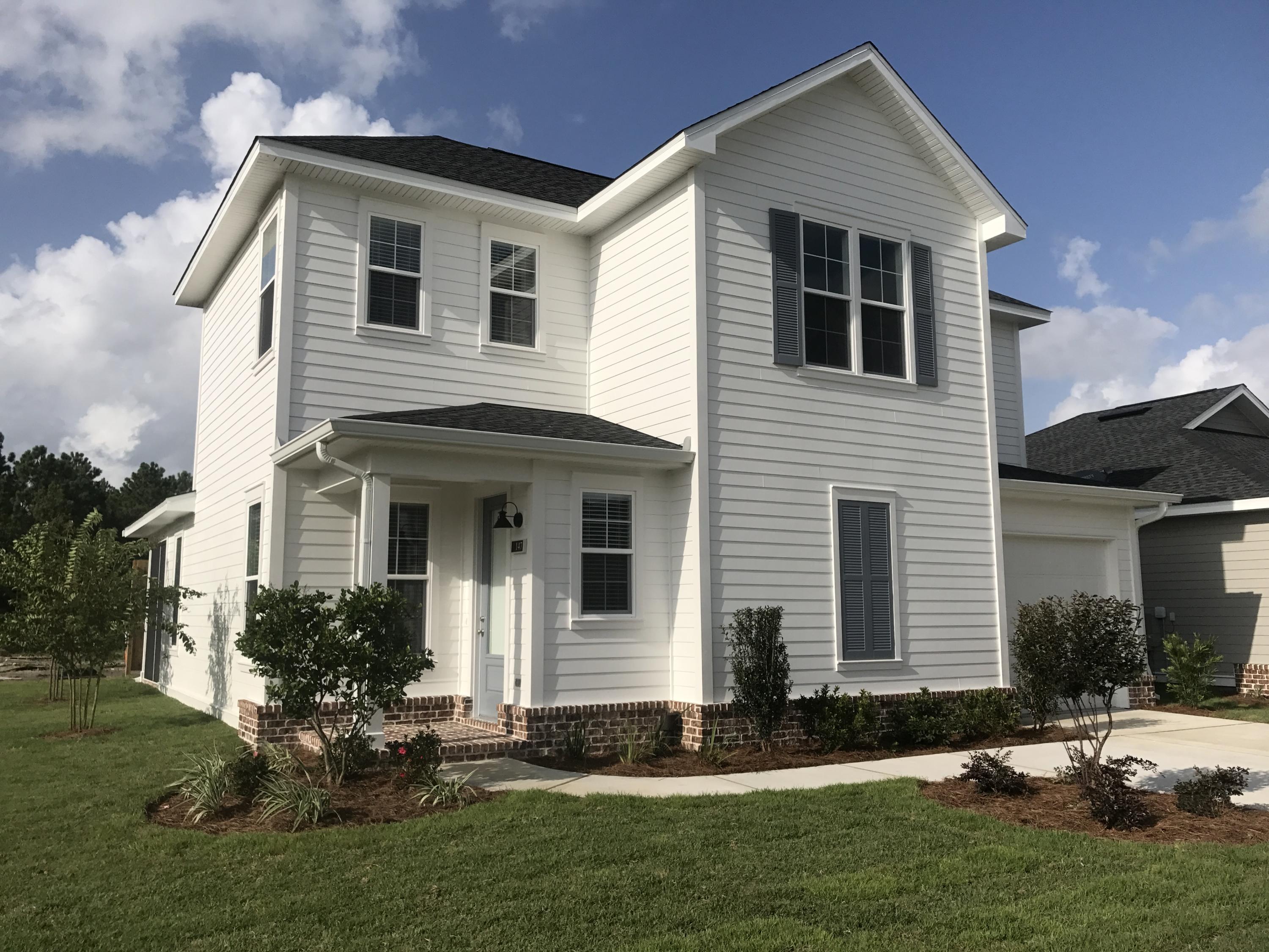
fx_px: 1026
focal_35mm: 28
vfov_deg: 49.7
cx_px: 634
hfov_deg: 63.4
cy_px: 476
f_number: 1.8
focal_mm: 3.99
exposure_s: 1/5051
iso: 20
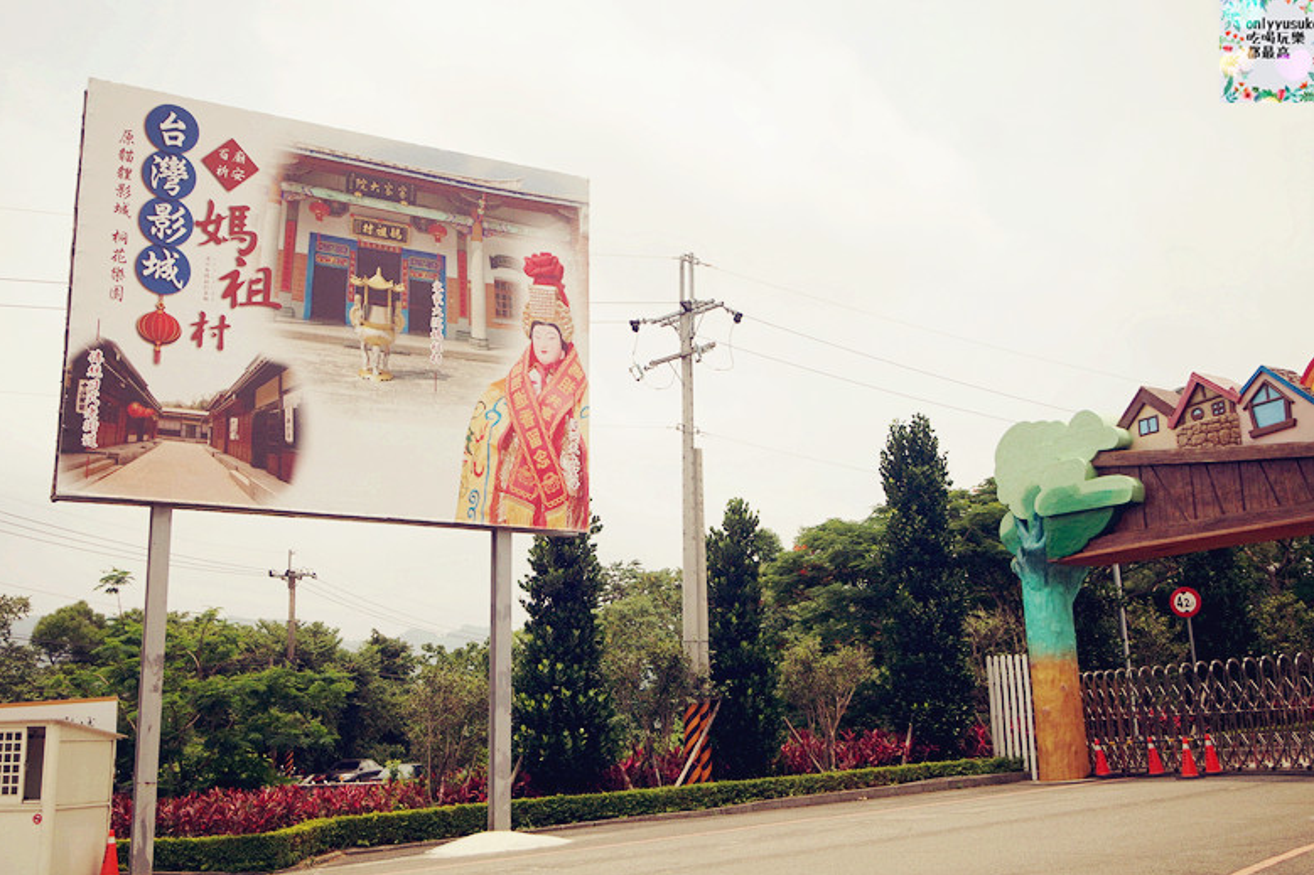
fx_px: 1387
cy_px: 436
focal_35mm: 38
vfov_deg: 35.0
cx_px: 653
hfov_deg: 50.7
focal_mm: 14
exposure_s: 1/800
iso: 160
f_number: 5.6
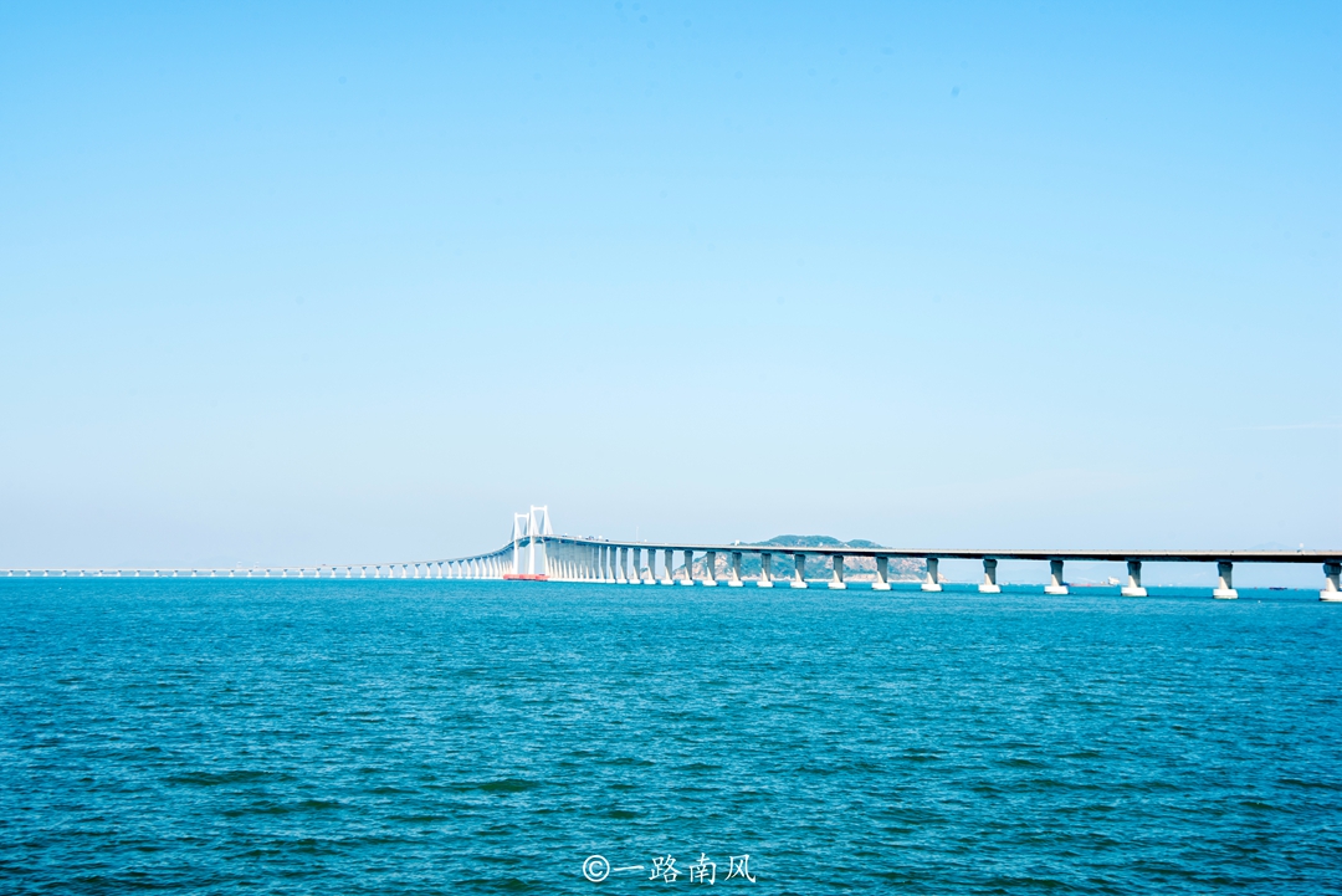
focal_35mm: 50
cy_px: 448
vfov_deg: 27.0
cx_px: 671
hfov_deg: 39.6
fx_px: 1865
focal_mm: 50
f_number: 13
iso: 160
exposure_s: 1/125
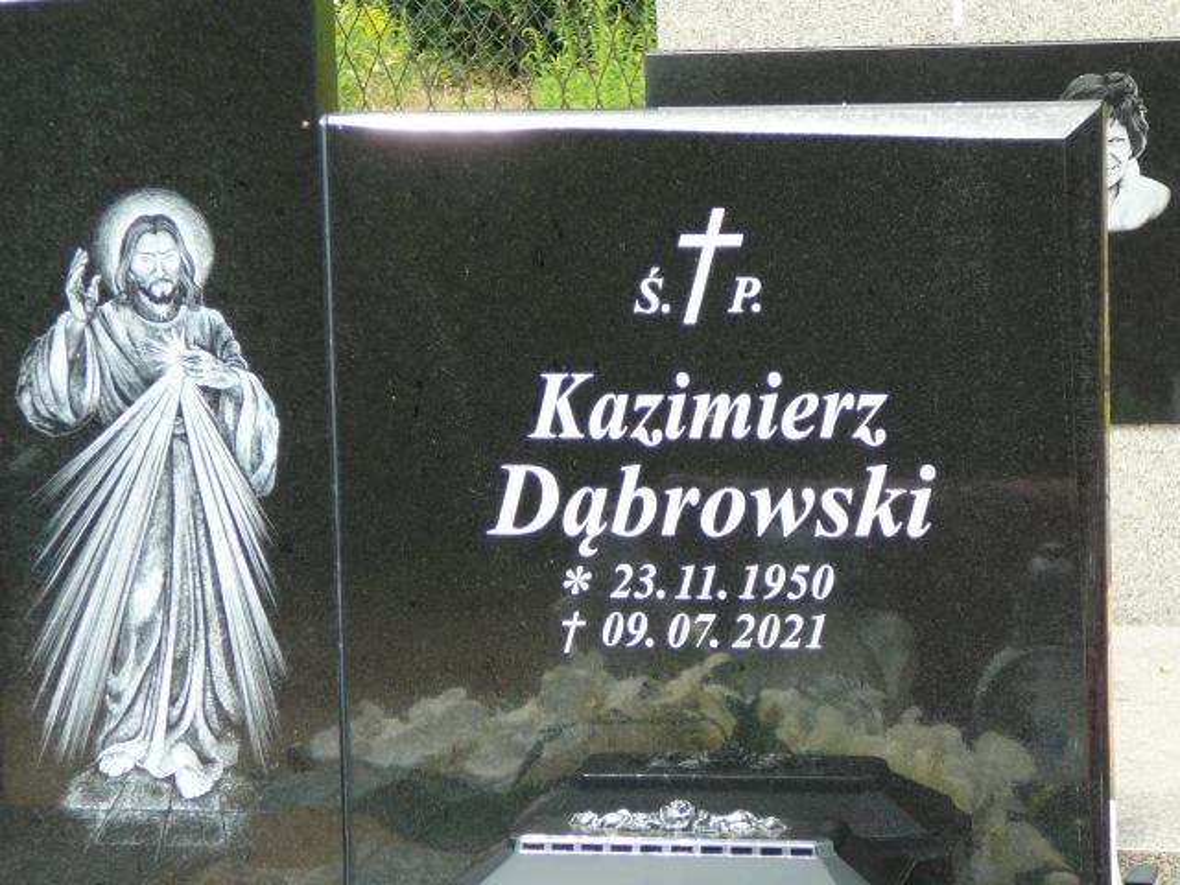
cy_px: 442
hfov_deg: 16.7
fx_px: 4022
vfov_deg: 12.6
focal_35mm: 118
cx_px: 590
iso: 80
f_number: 3.9
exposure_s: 1/200
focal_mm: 17.6
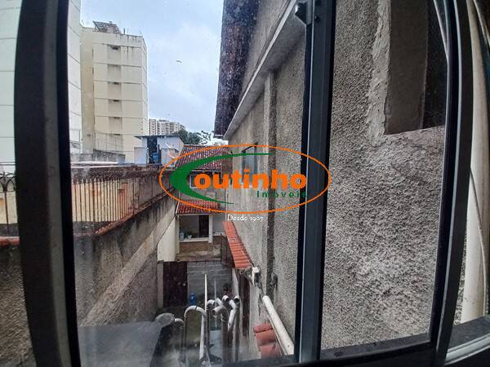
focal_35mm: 13
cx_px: 245
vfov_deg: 89.9
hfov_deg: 106.2
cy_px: 184
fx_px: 184
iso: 40
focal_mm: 1.42
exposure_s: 1/129
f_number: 2.2
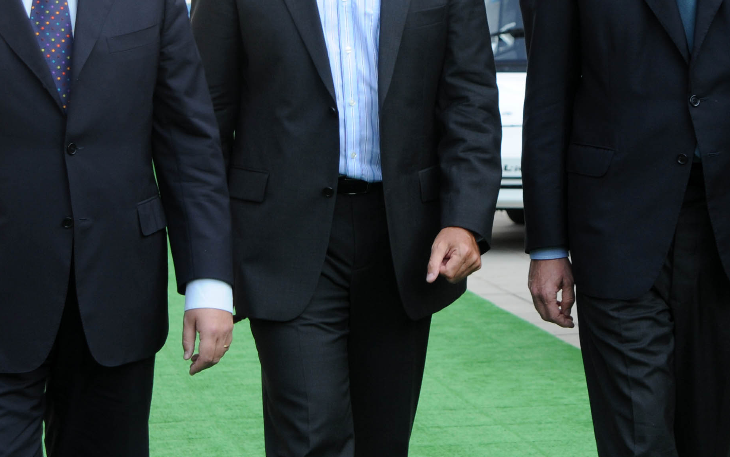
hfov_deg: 13.0
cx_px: 478
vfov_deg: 8.2
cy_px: 176
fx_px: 3187
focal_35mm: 160
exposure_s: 1/160
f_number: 5.6
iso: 200
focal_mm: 45
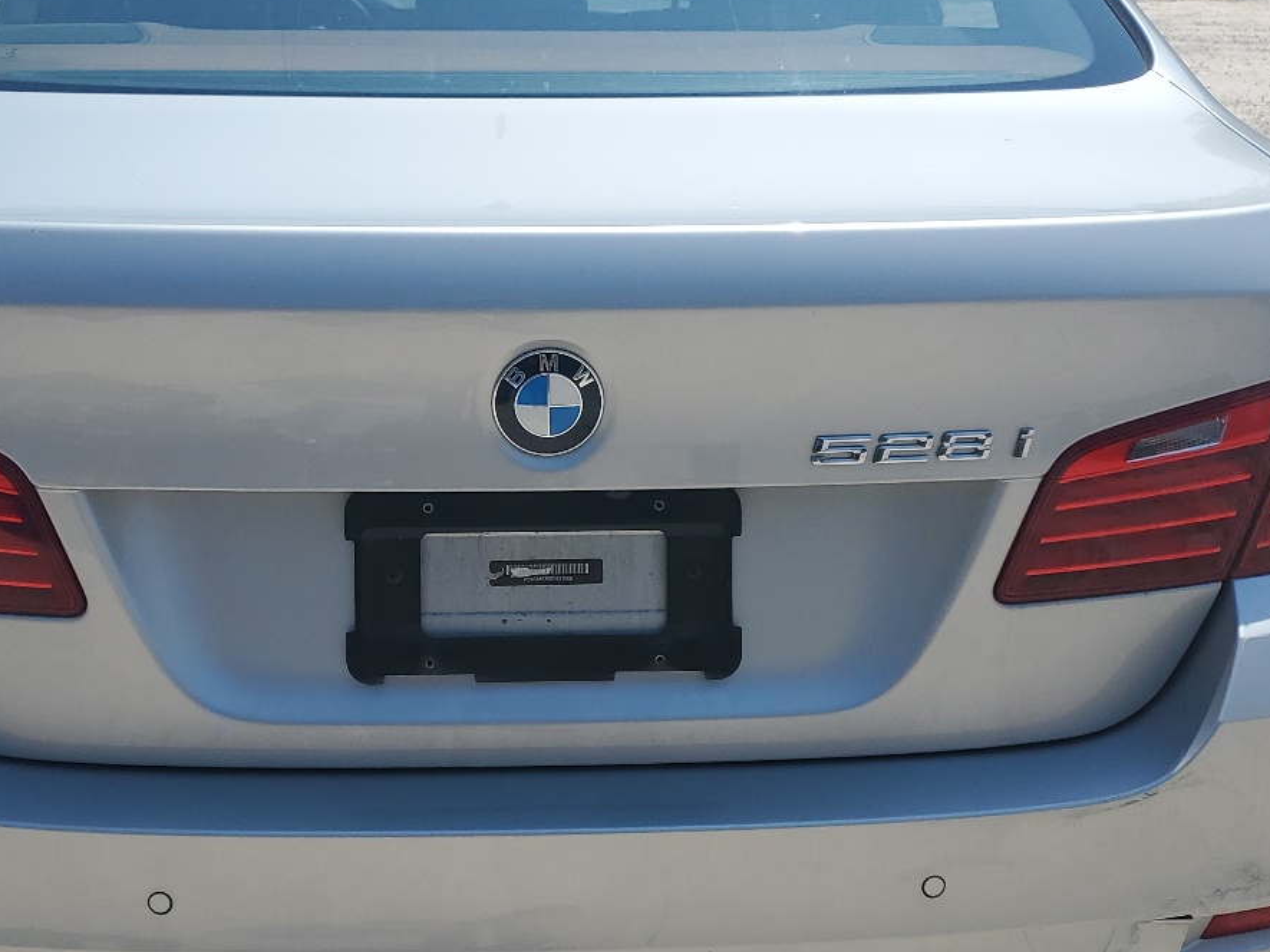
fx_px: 1725
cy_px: 426
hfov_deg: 40.3
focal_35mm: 47
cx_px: 522
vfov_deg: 30.9
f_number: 1.5
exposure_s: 1/5000
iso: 50
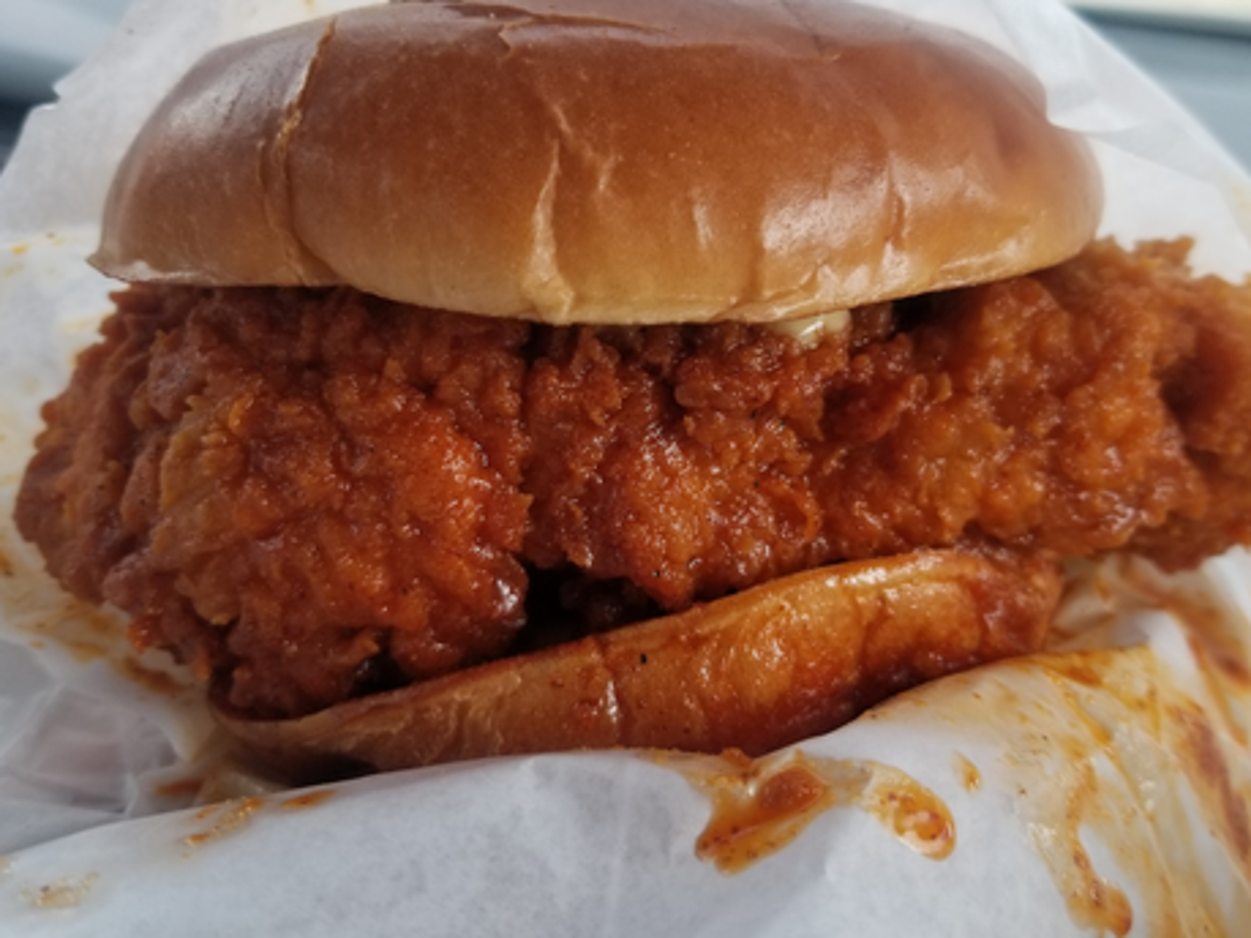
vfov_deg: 41.5
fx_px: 1228
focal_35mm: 34
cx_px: 646
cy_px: 365
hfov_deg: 54.0
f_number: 1.7
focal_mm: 4.3
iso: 64
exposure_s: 1/120
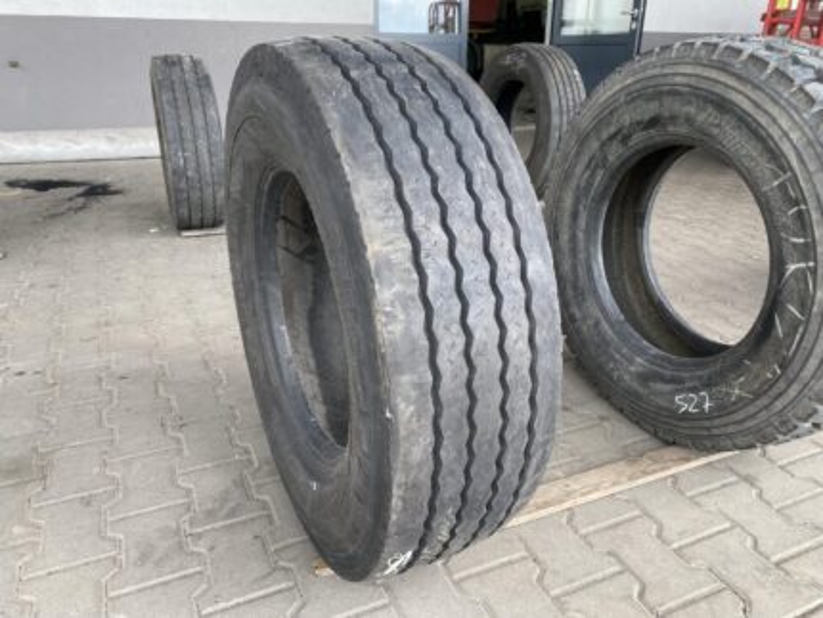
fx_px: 618
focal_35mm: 26
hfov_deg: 67.3
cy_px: 309
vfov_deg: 53.1
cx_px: 412
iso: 32
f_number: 1.8
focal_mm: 4.25
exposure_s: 1/154
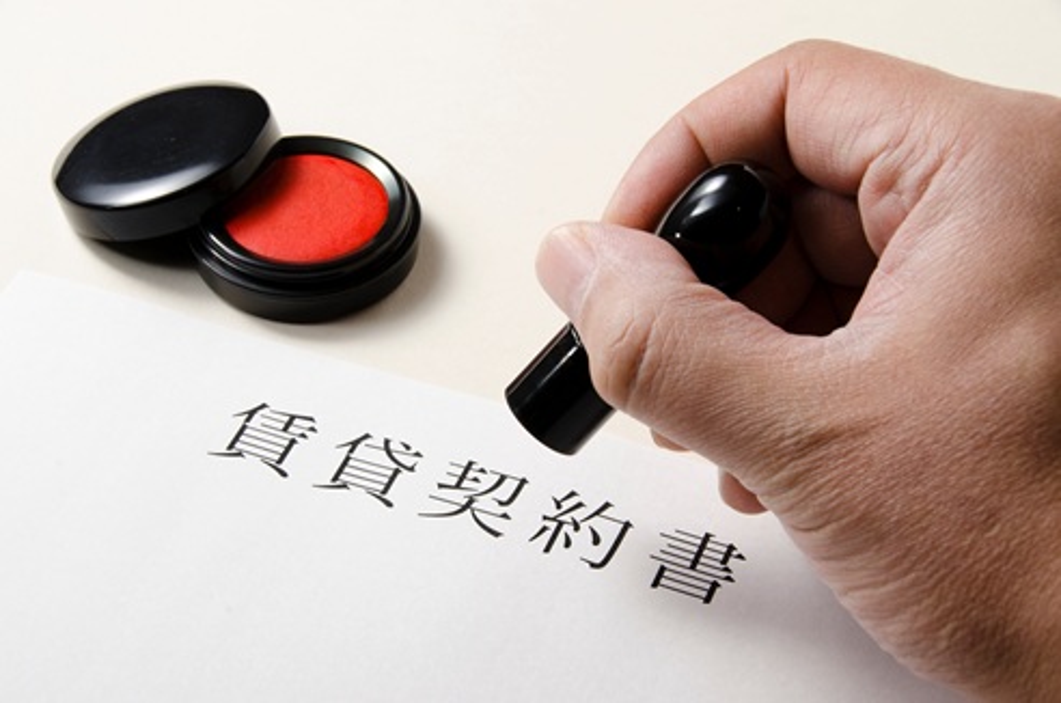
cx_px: 530
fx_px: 3309
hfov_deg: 18.2
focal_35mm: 112
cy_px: 352
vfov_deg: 12.1
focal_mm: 75
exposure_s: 1/100
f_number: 16
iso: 125
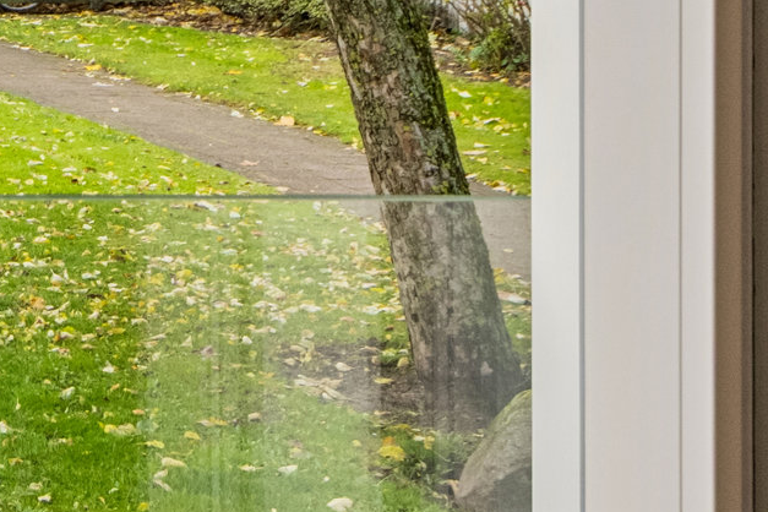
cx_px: -648
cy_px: -168
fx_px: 2346
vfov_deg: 12.1
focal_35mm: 110
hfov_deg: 15.7
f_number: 11
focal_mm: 23
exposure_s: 1/30
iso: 800
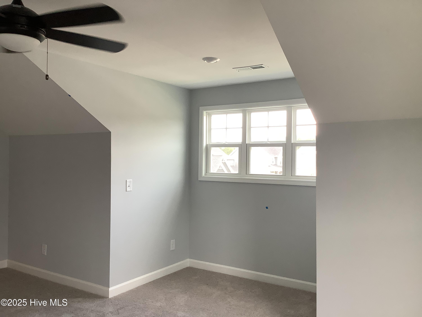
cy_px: 158
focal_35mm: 31
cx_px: 211
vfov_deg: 45.4
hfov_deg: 58.4
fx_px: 378
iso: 64
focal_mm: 3.3
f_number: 2.4
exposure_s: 1/100
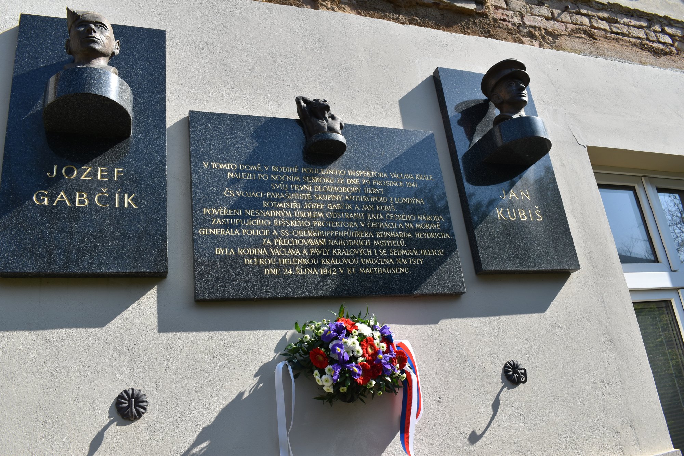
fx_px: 570
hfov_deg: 61.9
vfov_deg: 43.6
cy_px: 228
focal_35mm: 30
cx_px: 342
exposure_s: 1/250
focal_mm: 20
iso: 100
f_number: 8
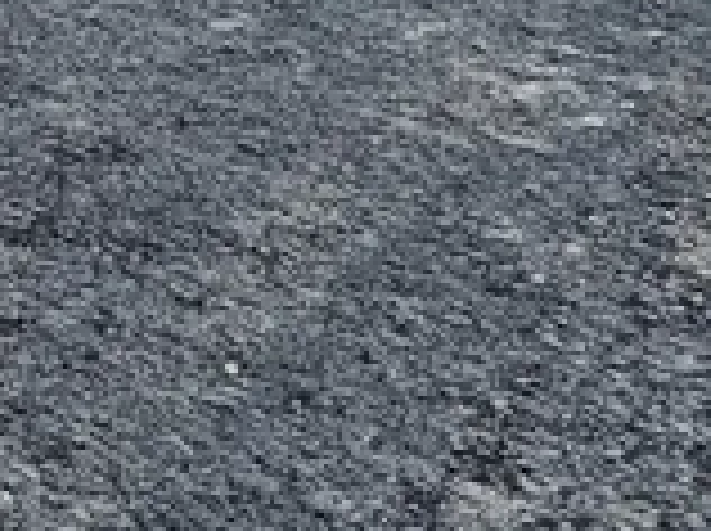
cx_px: -1368
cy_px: -216
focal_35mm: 146
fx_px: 2994
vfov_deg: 9.9
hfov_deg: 10.2
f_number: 1.7
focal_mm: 6.3
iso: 800
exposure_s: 1/100
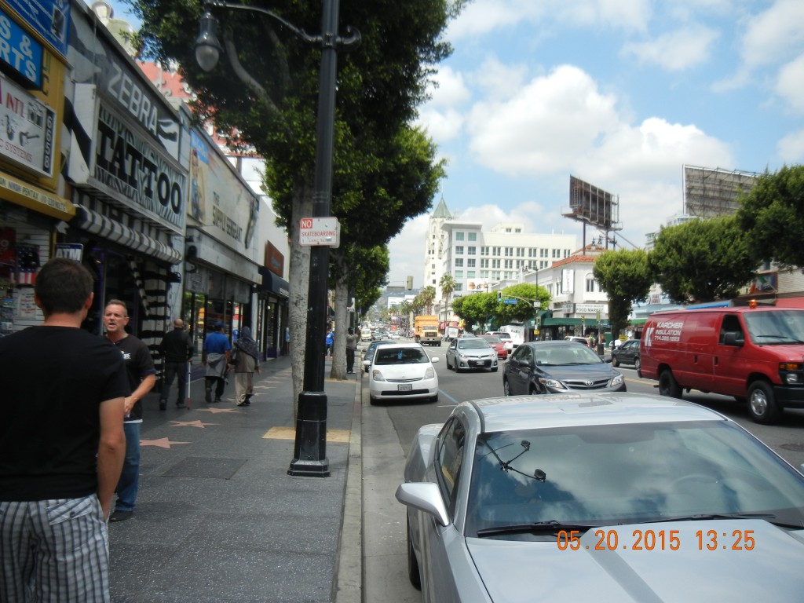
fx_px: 697
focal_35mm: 30
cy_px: 302
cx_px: 402
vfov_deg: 46.8
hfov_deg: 60.0
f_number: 7
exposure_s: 1/300
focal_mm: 5.4
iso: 160
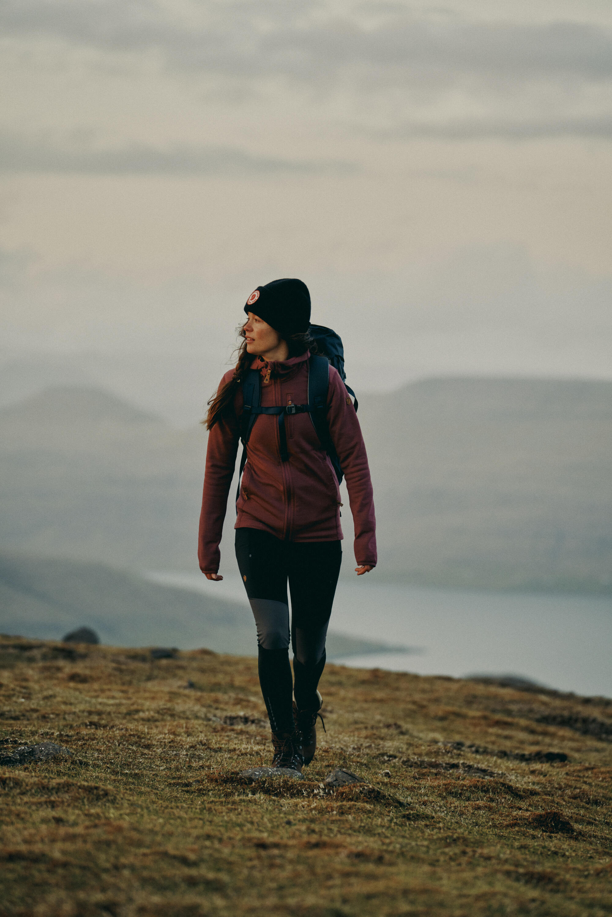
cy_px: 458
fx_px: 3060
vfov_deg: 17.1
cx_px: 306
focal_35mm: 120
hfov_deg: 11.4
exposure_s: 1/400
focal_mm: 120
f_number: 3.2
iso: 400
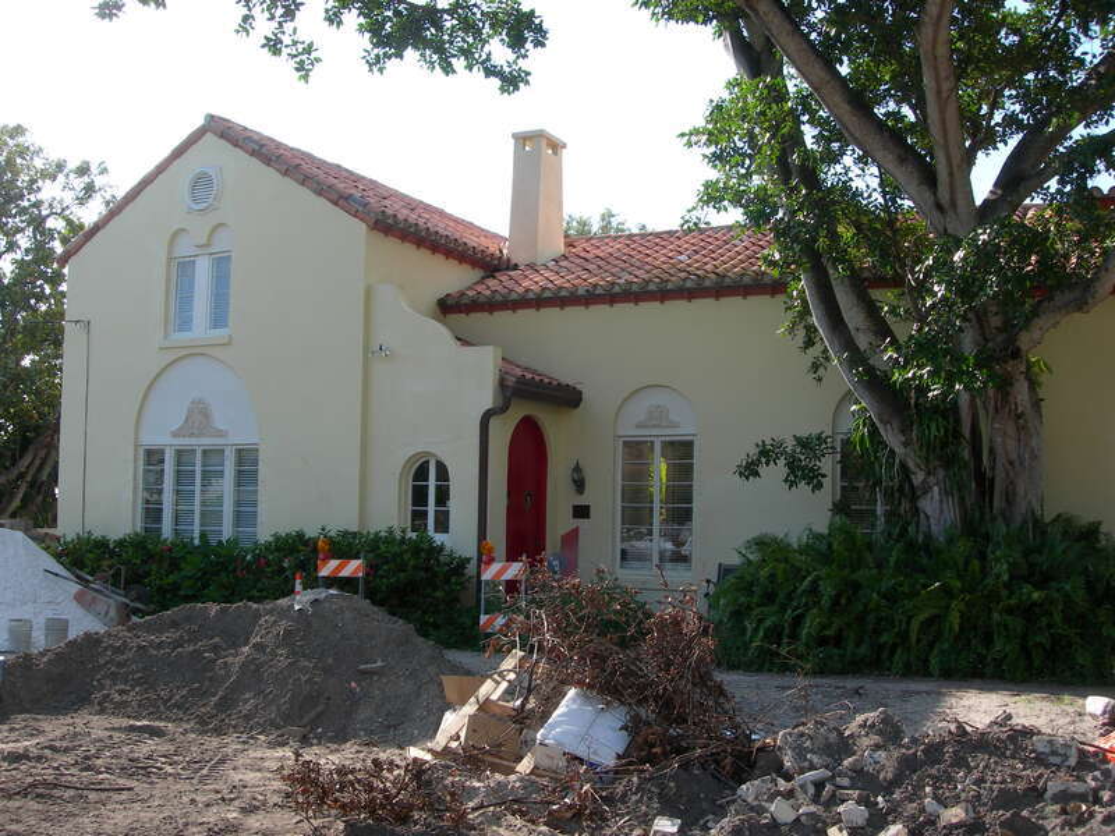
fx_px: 1224
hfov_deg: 49.0
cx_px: 558
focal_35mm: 38
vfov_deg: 37.7
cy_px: 418
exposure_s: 1/215
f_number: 4.8
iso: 50
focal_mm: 7.8
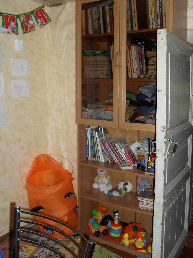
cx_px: 96
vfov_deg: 52.6
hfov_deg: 40.7
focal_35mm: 35
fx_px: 260
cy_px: 129
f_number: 3.2
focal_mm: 6.3
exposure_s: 1/45
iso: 200
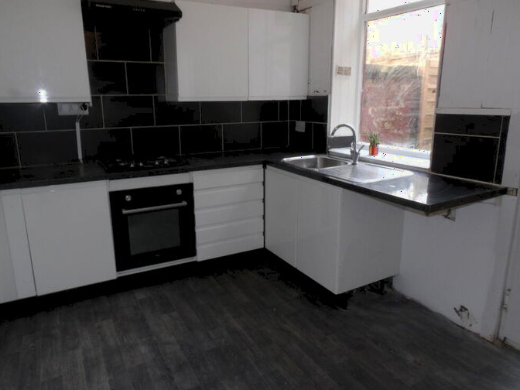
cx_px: 250
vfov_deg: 54.9
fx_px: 376
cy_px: 192
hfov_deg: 69.4
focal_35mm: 25
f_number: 4.1
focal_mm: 4.3
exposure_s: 1/15
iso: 200
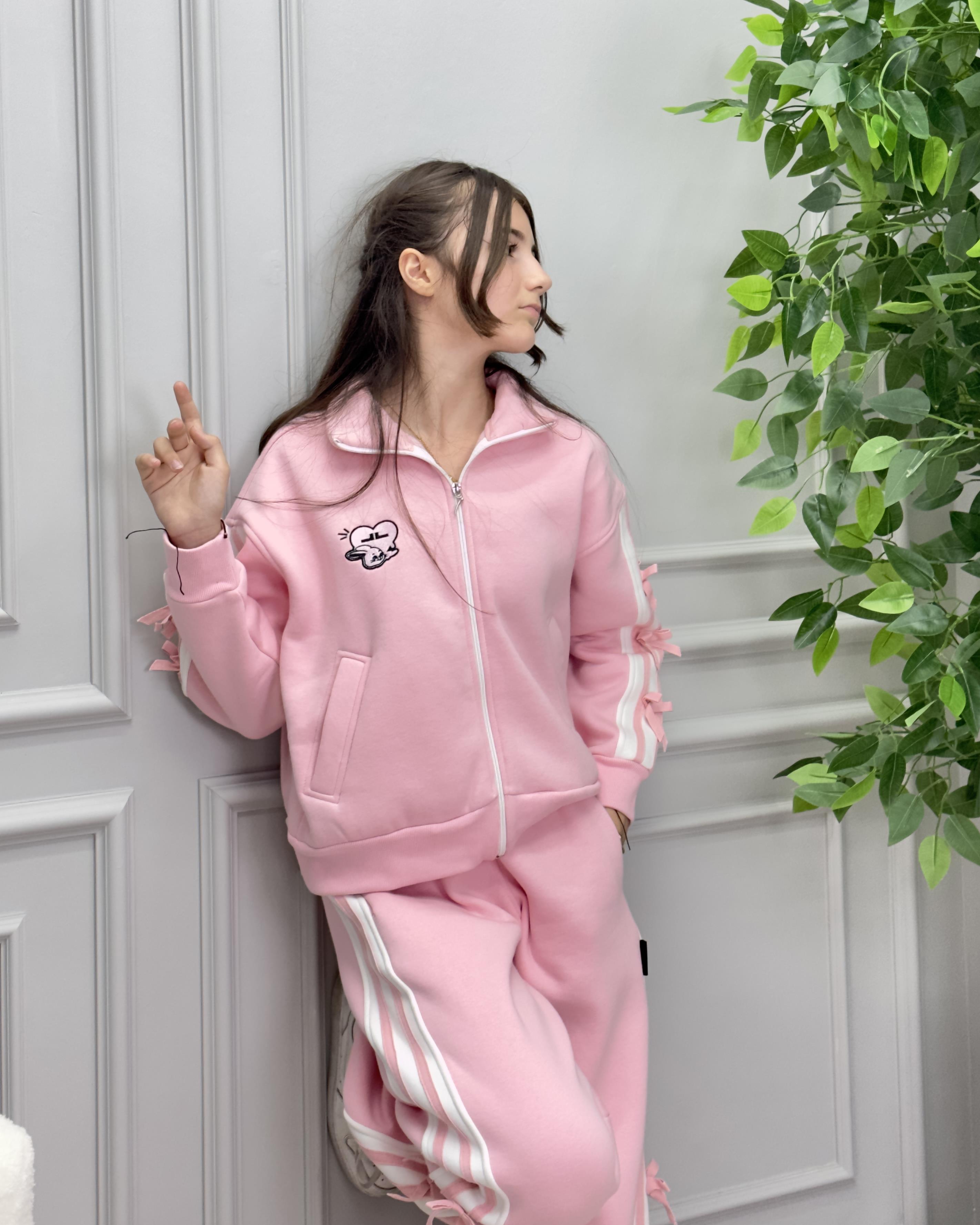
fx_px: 1849
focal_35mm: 51
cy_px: 639
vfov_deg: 36.6
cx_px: 494
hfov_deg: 29.7
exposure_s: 1/100
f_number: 1.78
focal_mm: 6.86
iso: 80
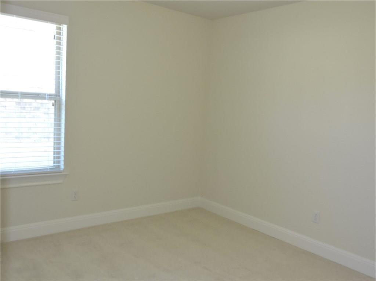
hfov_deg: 60.0
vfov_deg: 46.8
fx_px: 326
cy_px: 140
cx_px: 188
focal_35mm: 30
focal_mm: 5.4
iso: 320
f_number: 3.5
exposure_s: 1/40
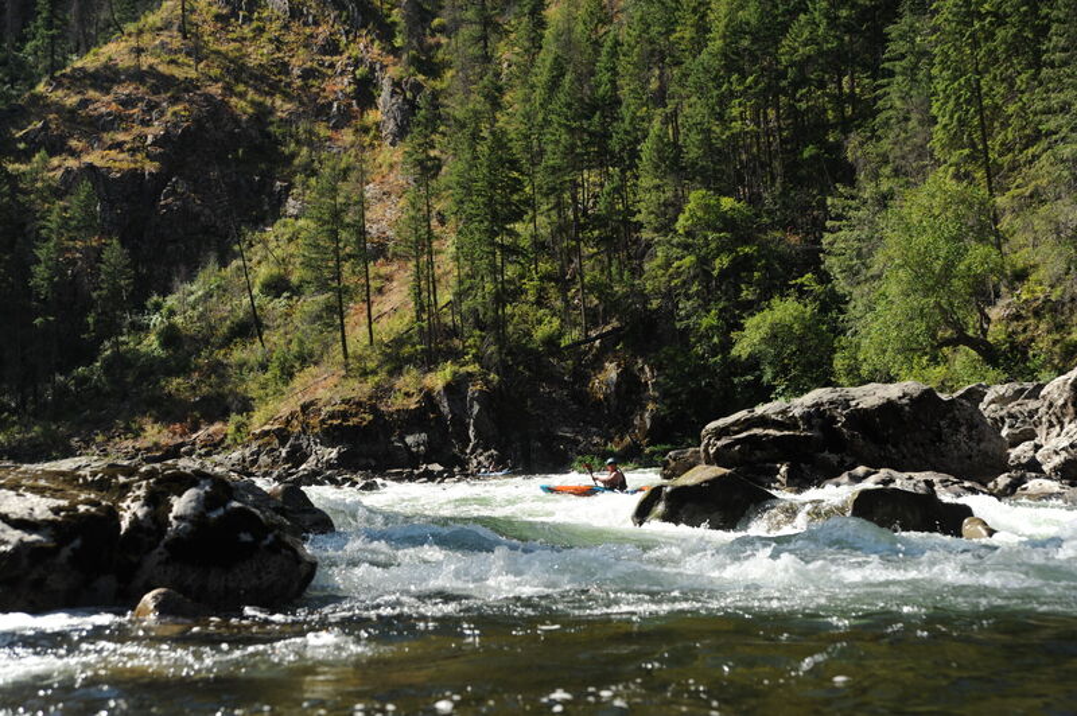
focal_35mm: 46
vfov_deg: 29.2
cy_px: 358
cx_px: 538
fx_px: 1375
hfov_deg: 42.8
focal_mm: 46
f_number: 4.5
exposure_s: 1/1000
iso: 200
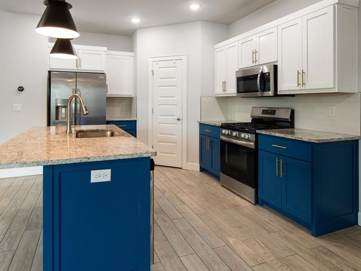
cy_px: 138
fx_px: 209
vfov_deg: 66.0
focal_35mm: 20
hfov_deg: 81.7
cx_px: 180
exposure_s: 1/60
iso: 400
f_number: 4
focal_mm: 12
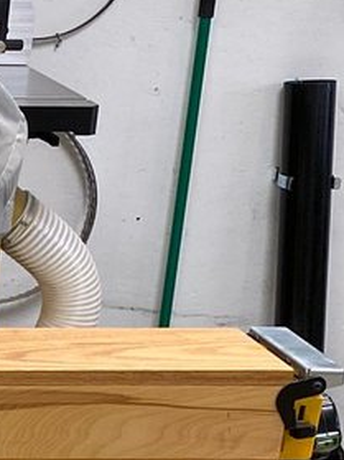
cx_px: -397
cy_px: 528
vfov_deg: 13.7
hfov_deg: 9.6
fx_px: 1870
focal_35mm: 141
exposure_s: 1/120
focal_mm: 4.25
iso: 100
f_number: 1.8
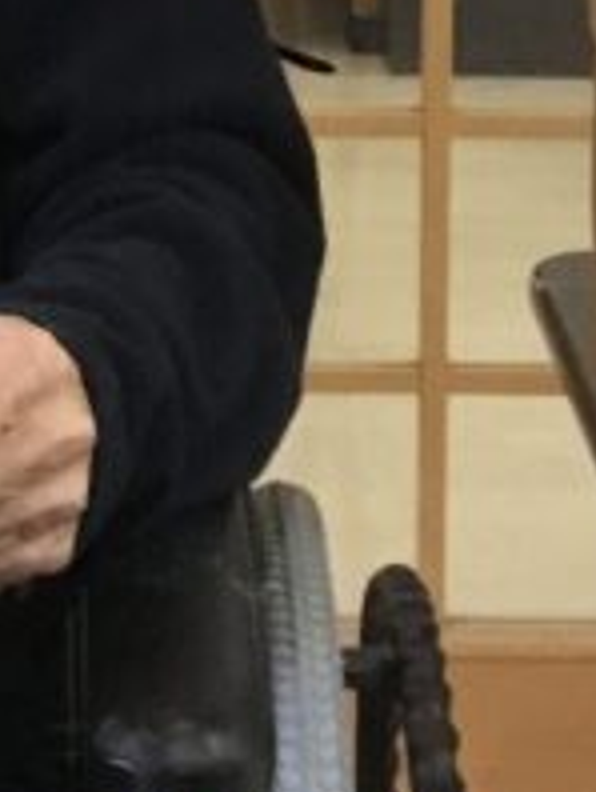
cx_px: -8
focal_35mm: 160
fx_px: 3665
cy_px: -492
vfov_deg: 11.7
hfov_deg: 9.2
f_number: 2.4
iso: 160
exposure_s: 1/30
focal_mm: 3.3
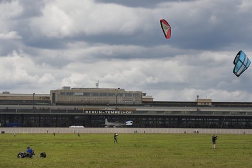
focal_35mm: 120
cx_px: 125
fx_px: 840
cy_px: 82
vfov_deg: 11.4
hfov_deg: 17.1
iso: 800
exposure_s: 1/800
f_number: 11
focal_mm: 112
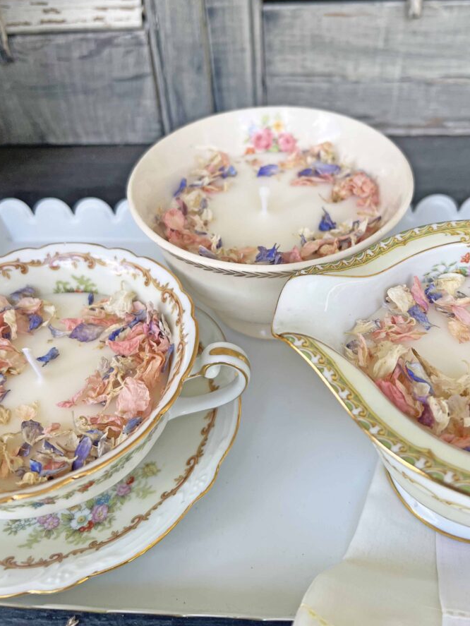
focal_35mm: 30
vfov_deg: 59.8
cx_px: 267
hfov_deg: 46.7
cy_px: 276
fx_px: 543
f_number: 1.5
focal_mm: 5.7
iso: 50
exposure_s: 1/544
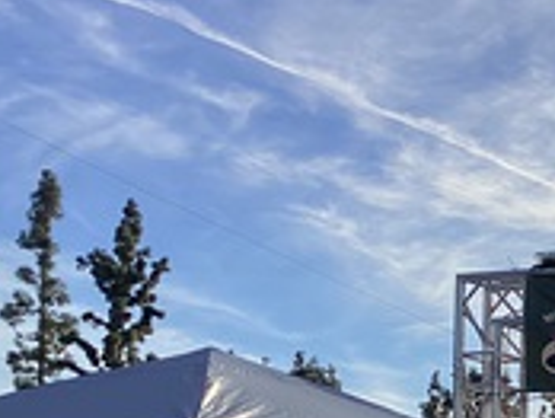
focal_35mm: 98
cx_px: 823
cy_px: 605
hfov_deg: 17.9
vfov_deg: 14.3
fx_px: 1573
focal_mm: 3.3
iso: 25
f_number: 2.4
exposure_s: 1/1359
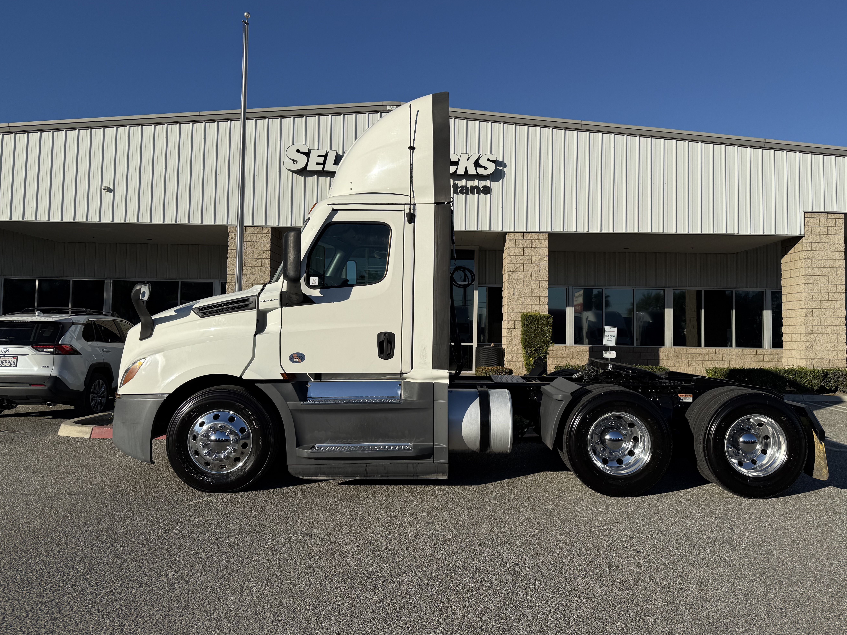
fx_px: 636
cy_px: 298
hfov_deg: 67.2
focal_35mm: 26
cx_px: 450
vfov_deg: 53.0
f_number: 1.78
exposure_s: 1/9091
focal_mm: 6.76
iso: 80
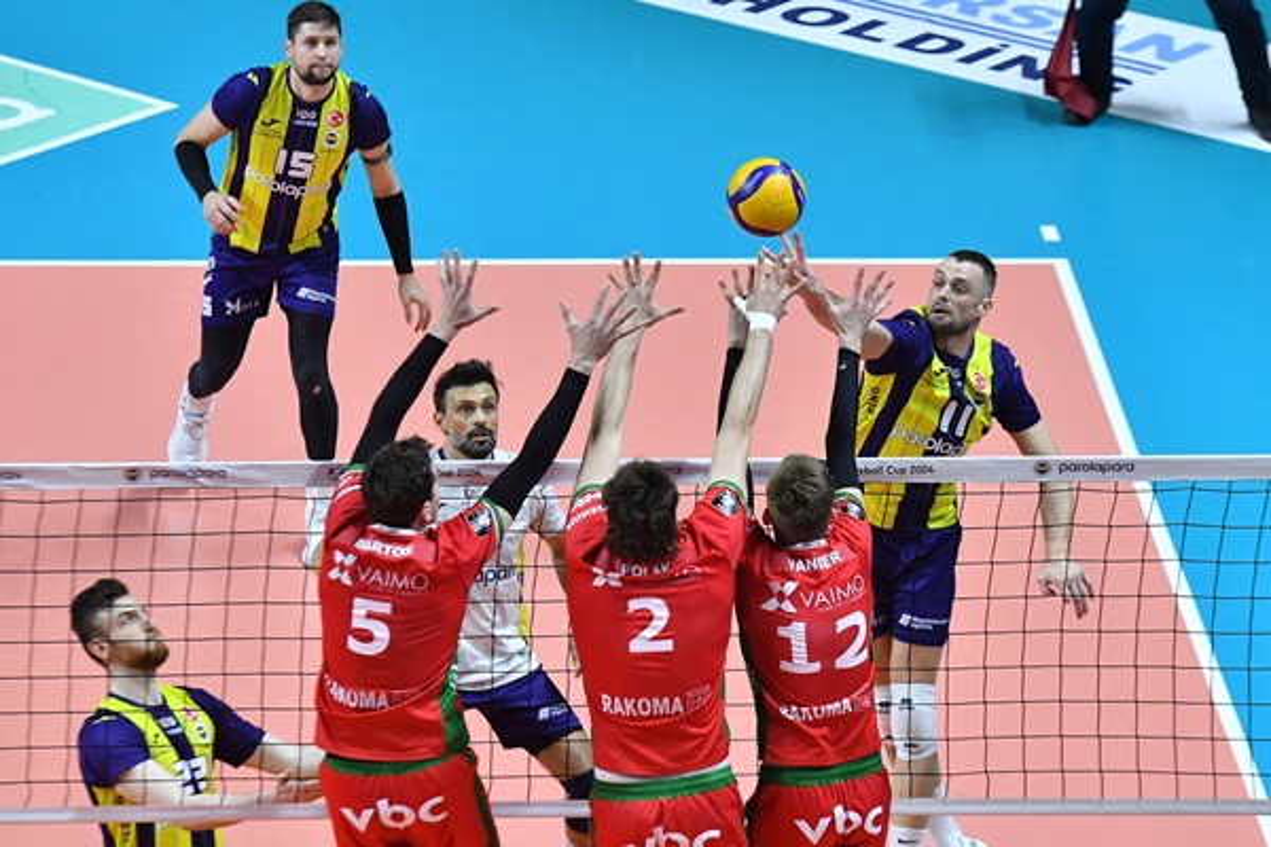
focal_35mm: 210
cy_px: 424
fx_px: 7414
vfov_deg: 6.5
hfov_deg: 9.8
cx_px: 636
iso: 1600
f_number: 4
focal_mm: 140
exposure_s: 1/640
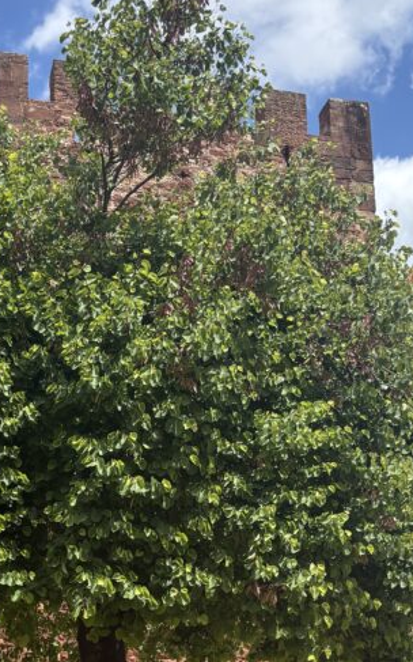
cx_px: 113
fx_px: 1045
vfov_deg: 33.5
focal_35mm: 58
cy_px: 576
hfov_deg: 22.2
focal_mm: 5.96
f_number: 1.6
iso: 50
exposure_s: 1/2342
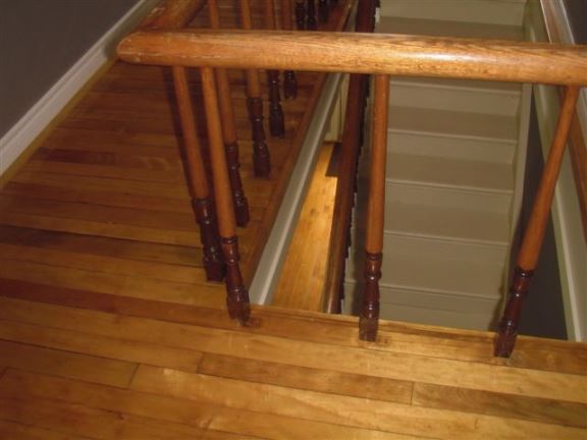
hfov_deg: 49.0
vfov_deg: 37.7
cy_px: 220
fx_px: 644
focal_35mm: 38
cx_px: 294
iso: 125
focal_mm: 6.7
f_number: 3.5
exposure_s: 1/30
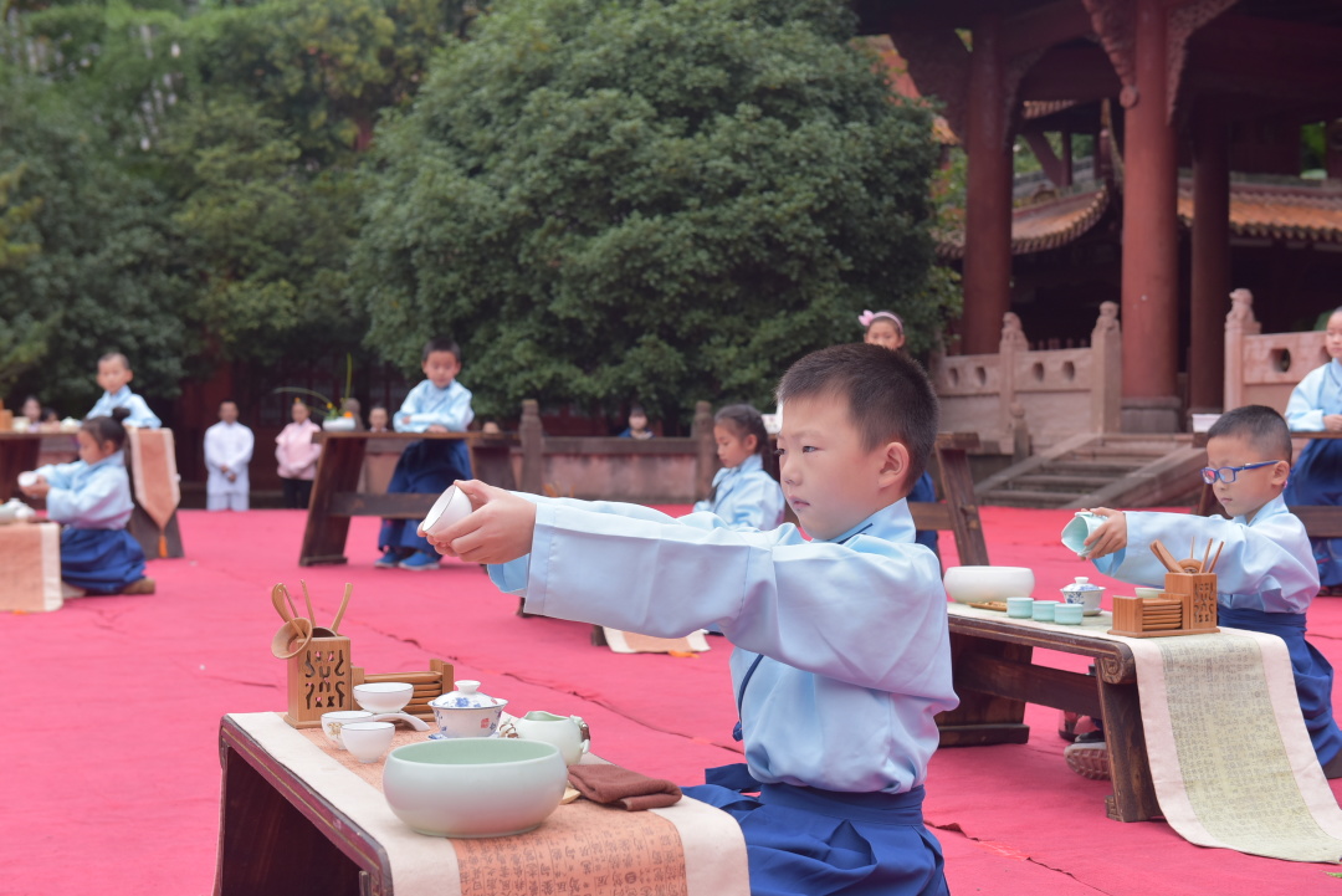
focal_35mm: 55
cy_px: 448
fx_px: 2051
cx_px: 671
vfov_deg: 24.6
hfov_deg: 36.2
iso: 320
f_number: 6.3
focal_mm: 55
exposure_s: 1/125
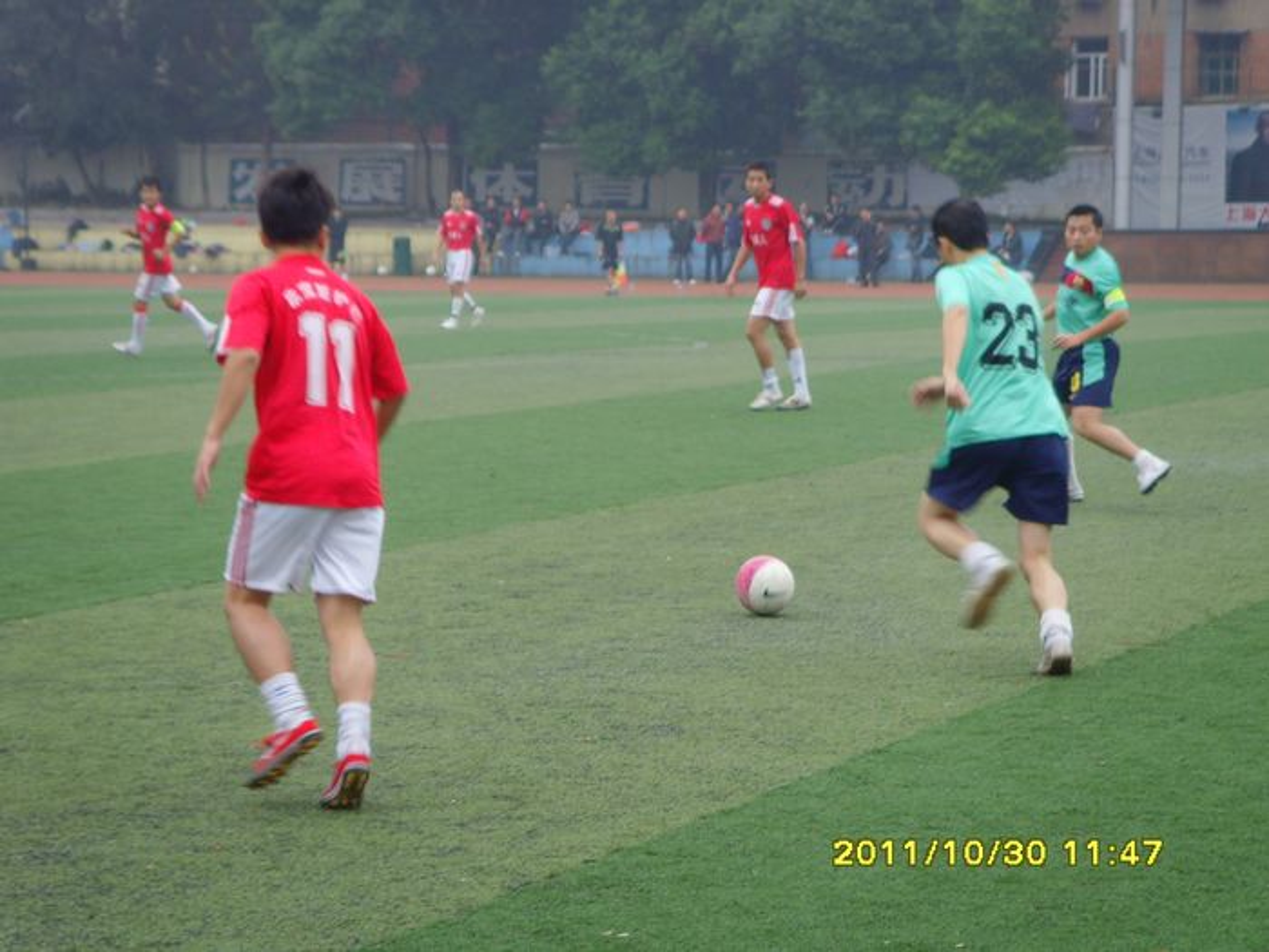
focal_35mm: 117
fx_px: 4289
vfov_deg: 12.7
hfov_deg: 16.8
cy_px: 476
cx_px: 634
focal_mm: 19.8
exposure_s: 1/125
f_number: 4.5
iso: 80
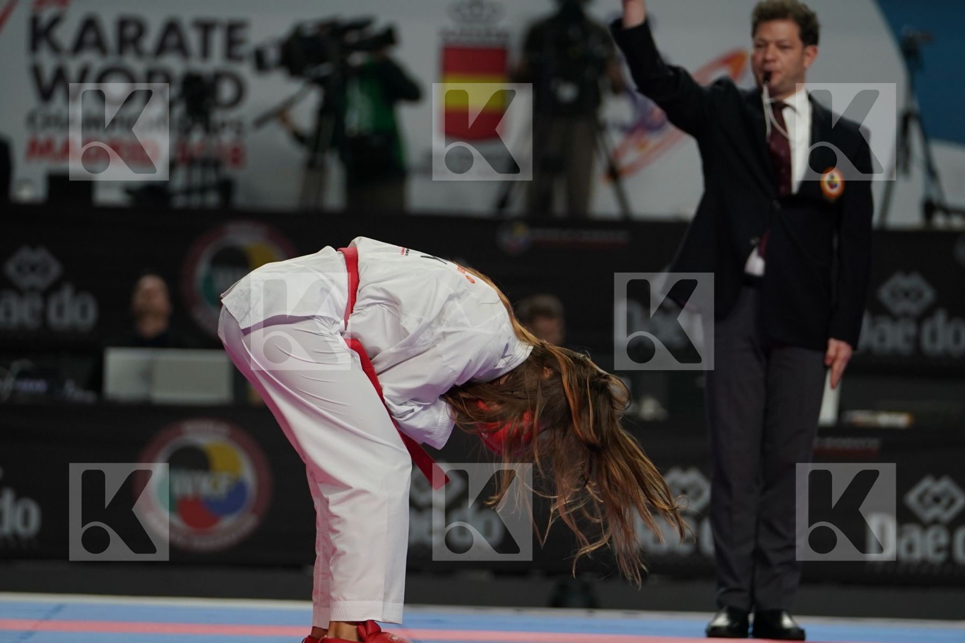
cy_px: 322
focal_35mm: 241
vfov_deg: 5.7
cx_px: 482
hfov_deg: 8.5
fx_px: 6460
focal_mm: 161
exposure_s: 1/1000
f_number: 2.8
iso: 1000
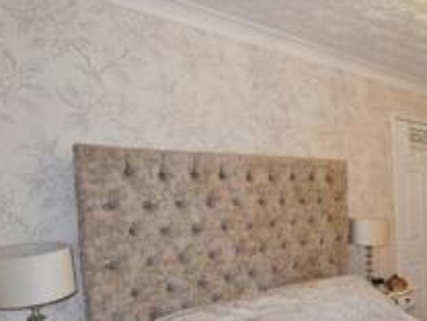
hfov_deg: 51.6
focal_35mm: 33
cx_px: 347
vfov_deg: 41.3
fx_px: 407
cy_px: 252
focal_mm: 10
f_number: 5
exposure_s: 1/100
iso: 800
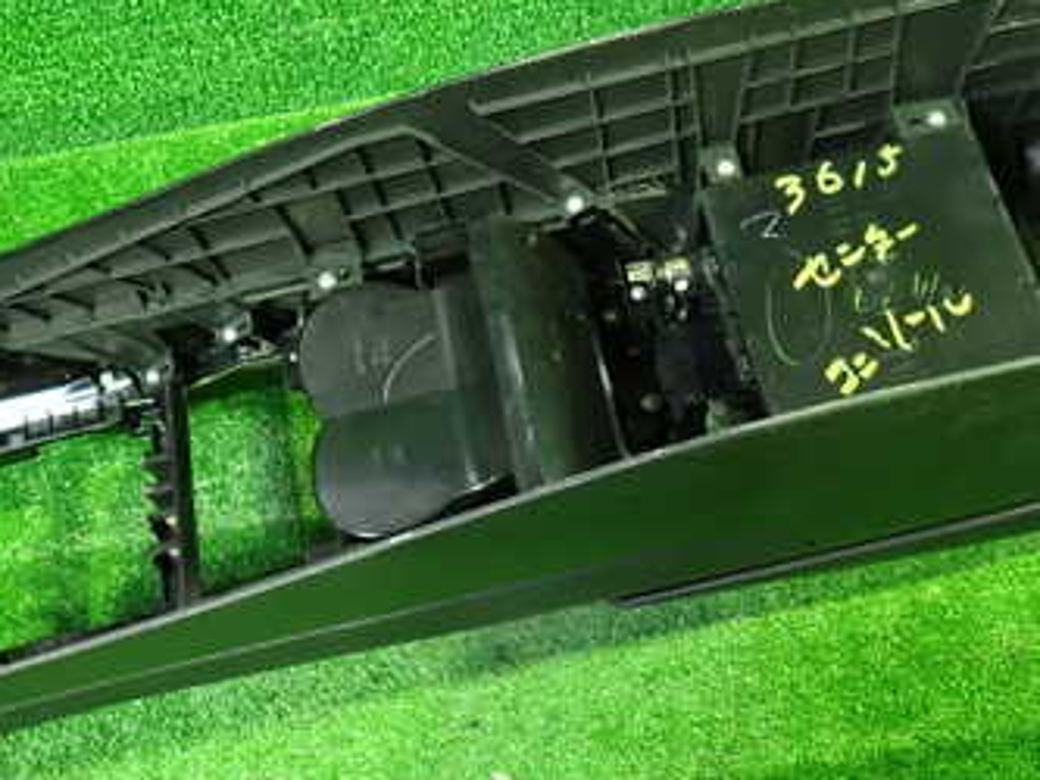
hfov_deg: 42.1
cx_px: 528
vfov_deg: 32.1
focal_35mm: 45
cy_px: 318
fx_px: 1352
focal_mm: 4.5
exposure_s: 1/25
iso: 800
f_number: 2
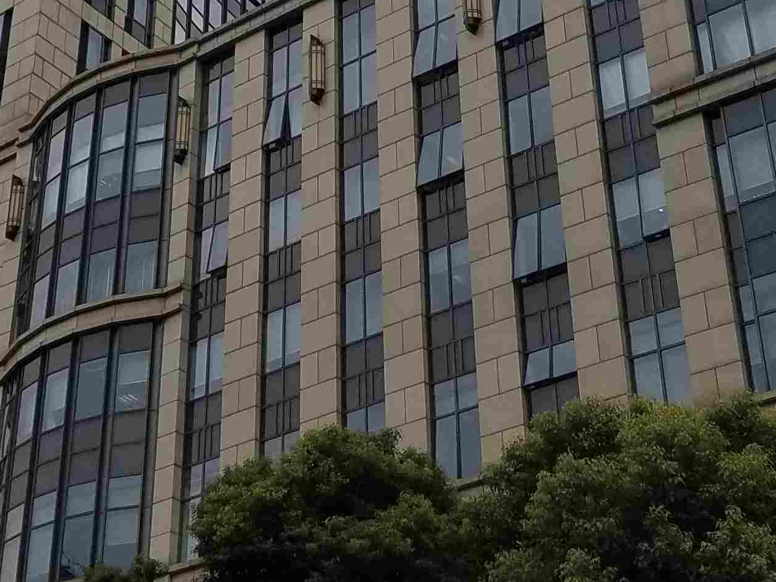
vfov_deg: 16.7
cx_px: 242
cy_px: -187
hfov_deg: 23.4
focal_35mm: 83
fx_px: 1860
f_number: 1.7
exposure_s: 1/1728
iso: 50
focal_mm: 4.2
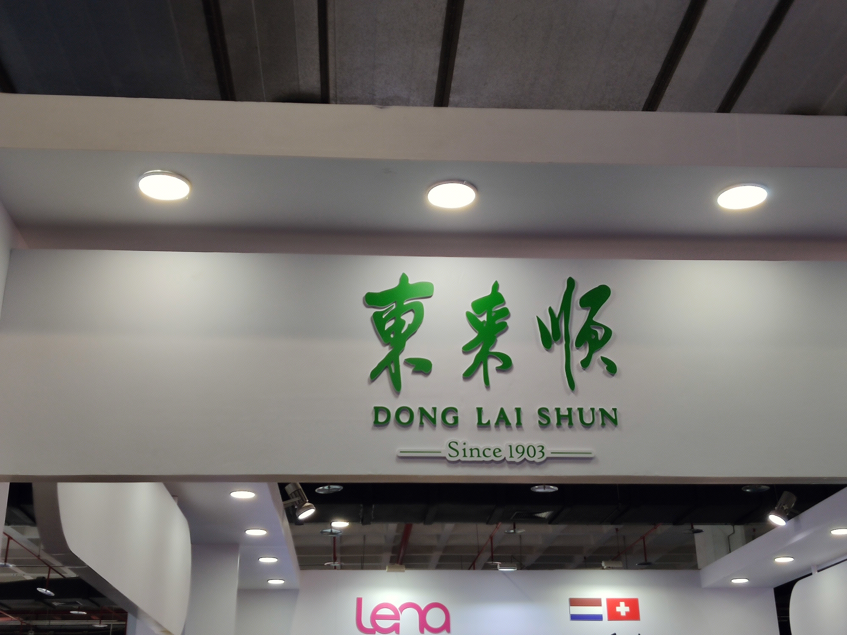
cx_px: 424
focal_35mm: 42
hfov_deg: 44.8
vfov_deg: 34.3
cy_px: 318
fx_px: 1028
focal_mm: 4.75
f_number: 1.75
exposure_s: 1/100
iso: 126
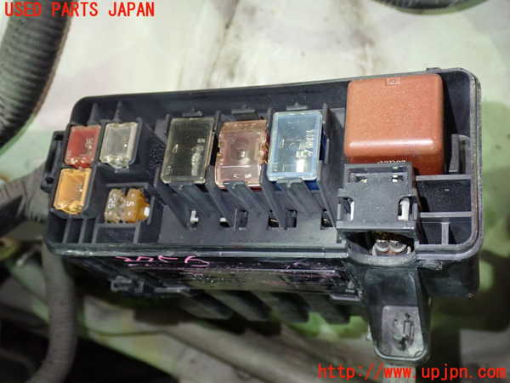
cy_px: 192
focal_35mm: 44
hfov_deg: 42.9
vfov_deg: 32.9
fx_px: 648
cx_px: 255
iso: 800
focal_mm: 7.84
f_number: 2.9
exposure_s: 1/20
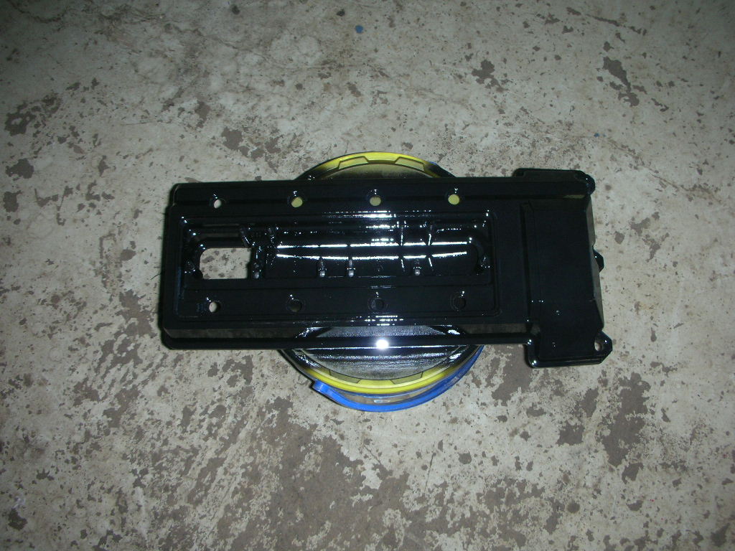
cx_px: 368
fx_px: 743
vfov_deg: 40.7
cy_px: 276
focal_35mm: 35
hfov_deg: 52.6
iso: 85
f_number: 3
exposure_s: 1/60.1
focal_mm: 5.8
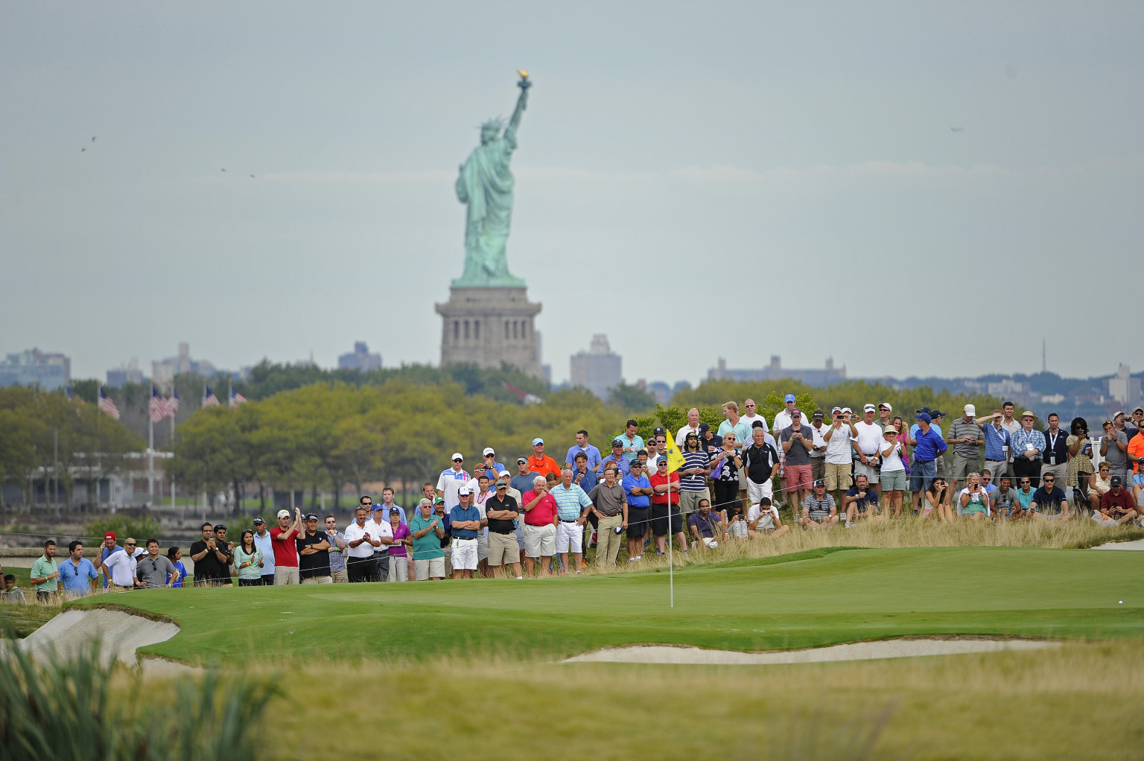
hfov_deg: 5.7
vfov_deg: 3.8
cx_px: 572
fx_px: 11432
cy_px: 380
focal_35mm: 360
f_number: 4
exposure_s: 1/1250
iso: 400
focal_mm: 360
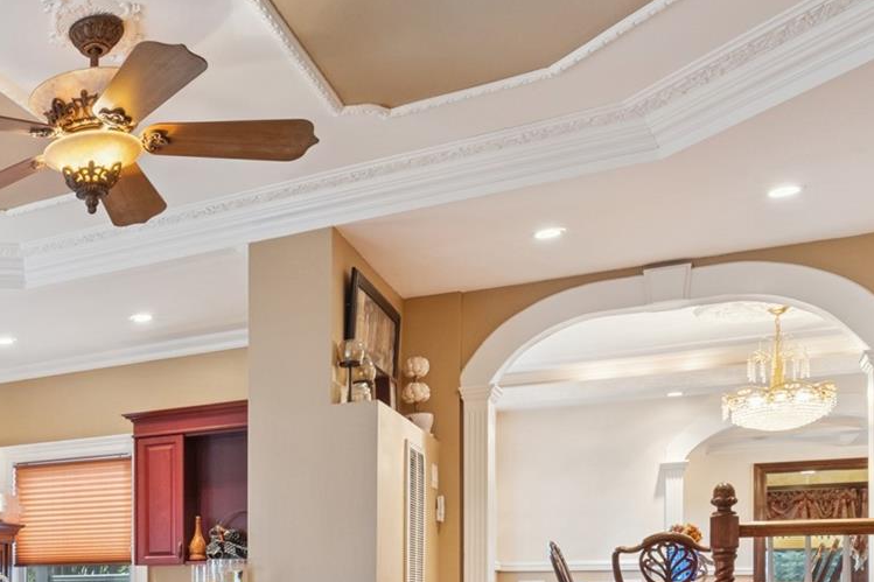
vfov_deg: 30.0
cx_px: -168
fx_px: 995
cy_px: 605
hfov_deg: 36.7
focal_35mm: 41
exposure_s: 1/3
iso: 640
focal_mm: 15
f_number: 14
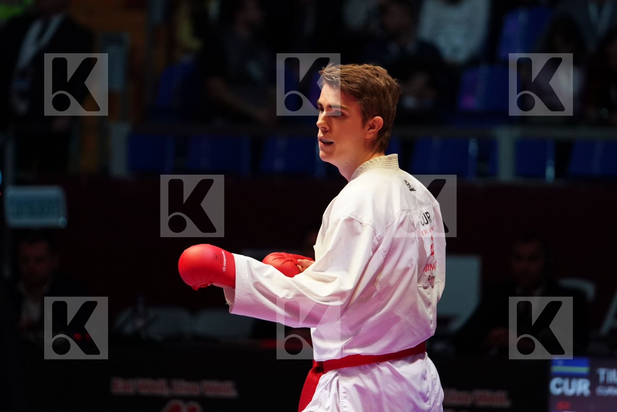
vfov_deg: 4.6
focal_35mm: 300
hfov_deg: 6.9
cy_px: 206
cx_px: 308
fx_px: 5141
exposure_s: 1/1000
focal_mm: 200
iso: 2000
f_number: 2.8
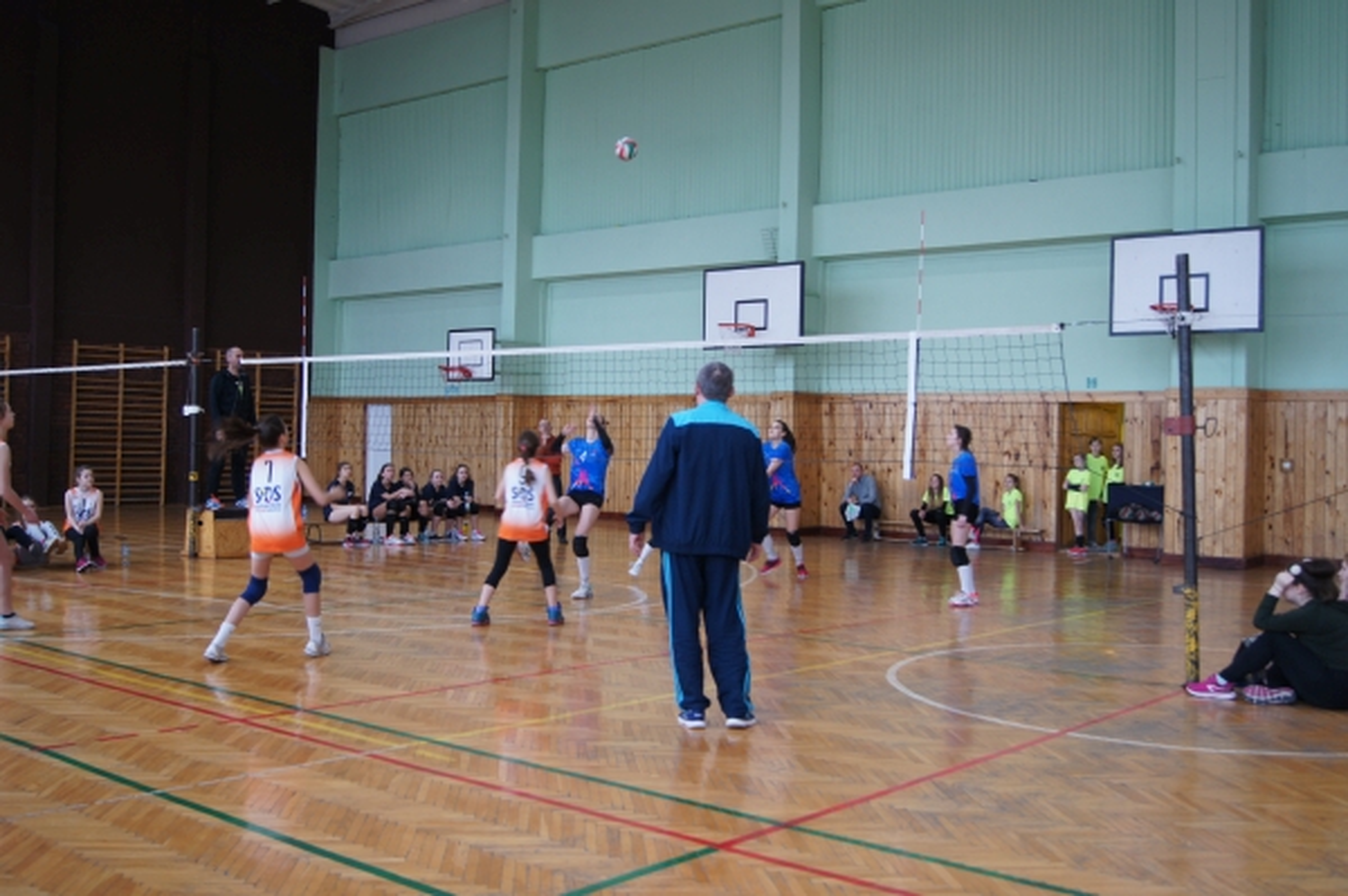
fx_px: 1347
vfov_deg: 36.8
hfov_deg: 53.2
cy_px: 448
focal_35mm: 36
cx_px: 674
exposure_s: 1/40
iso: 320
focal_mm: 24
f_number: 4
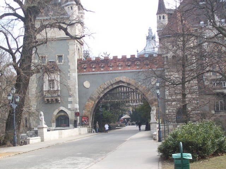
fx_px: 457
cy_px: 84
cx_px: 113
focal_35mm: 70
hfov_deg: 27.8
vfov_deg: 21.0
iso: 80
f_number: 3.8
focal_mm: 11.6
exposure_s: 1/281
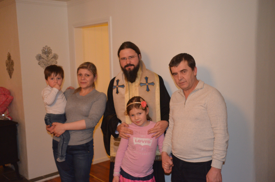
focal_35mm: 39
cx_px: 138
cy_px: 91
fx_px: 297
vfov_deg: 34.1
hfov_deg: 49.6
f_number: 3.2
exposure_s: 1/60
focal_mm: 26
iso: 2800
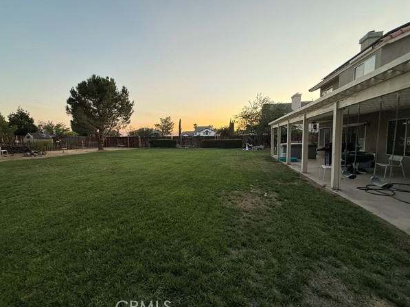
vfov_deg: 81.8
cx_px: 198
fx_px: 178
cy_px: 152
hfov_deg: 98.1
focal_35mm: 15
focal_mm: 2.22
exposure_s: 1/99
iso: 40
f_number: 2.2
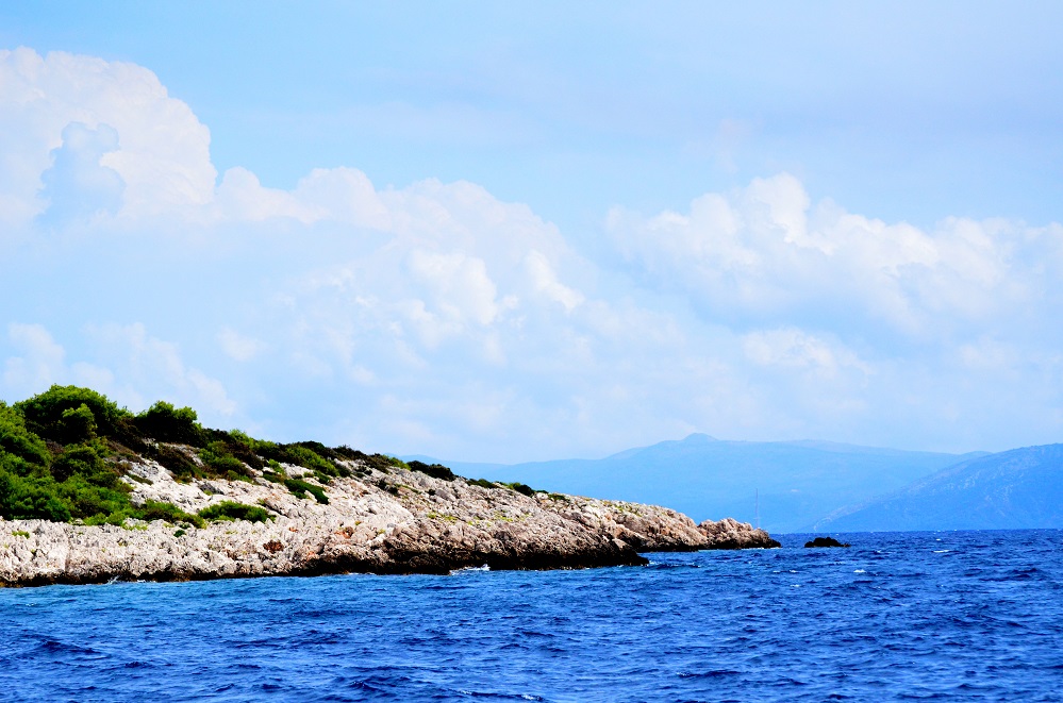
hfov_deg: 14.4
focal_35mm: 142
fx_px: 4198
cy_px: 352
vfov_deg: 9.6
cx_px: 532
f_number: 4.5
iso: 1600
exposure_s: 1/8000
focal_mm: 95
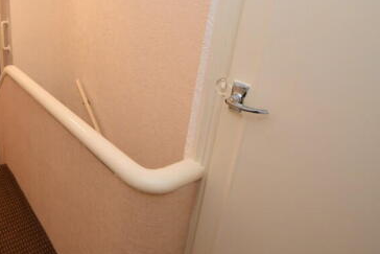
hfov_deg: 61.2
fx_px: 285
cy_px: 75
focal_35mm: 27
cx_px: 70
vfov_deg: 46.8
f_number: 3.5
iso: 1100
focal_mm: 10
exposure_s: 1/60
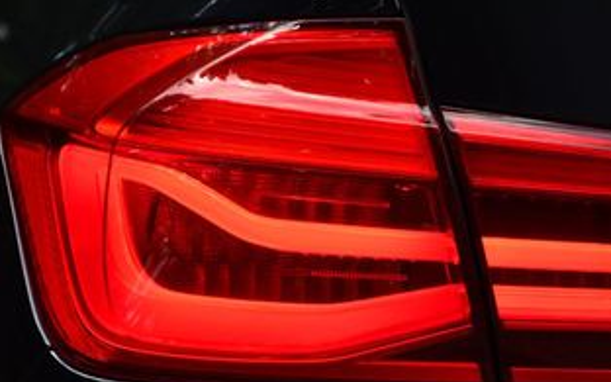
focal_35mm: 439
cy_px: 243
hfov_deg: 4.8
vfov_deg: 3.0
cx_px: 531
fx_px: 7310
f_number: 5.6
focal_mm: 140
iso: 400
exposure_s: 1/500
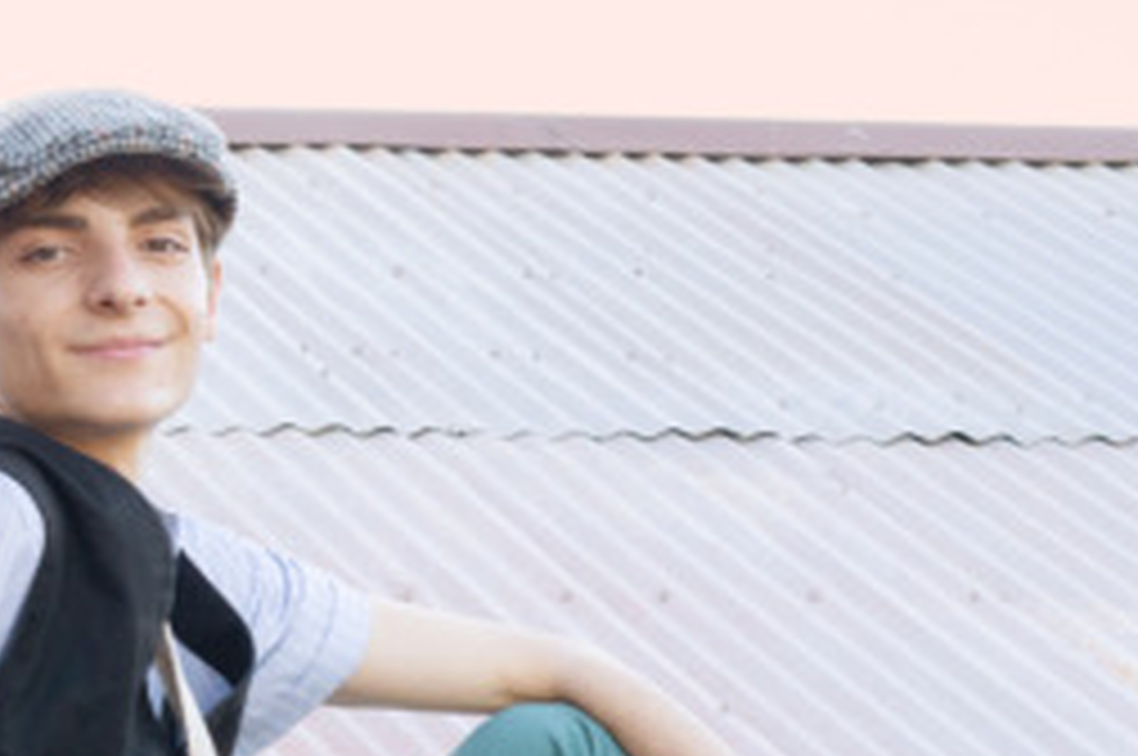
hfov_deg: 9.9
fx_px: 6251
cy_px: 916
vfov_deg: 6.9
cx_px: -873
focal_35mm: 198
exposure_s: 1/250
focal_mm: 50
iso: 640
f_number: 8
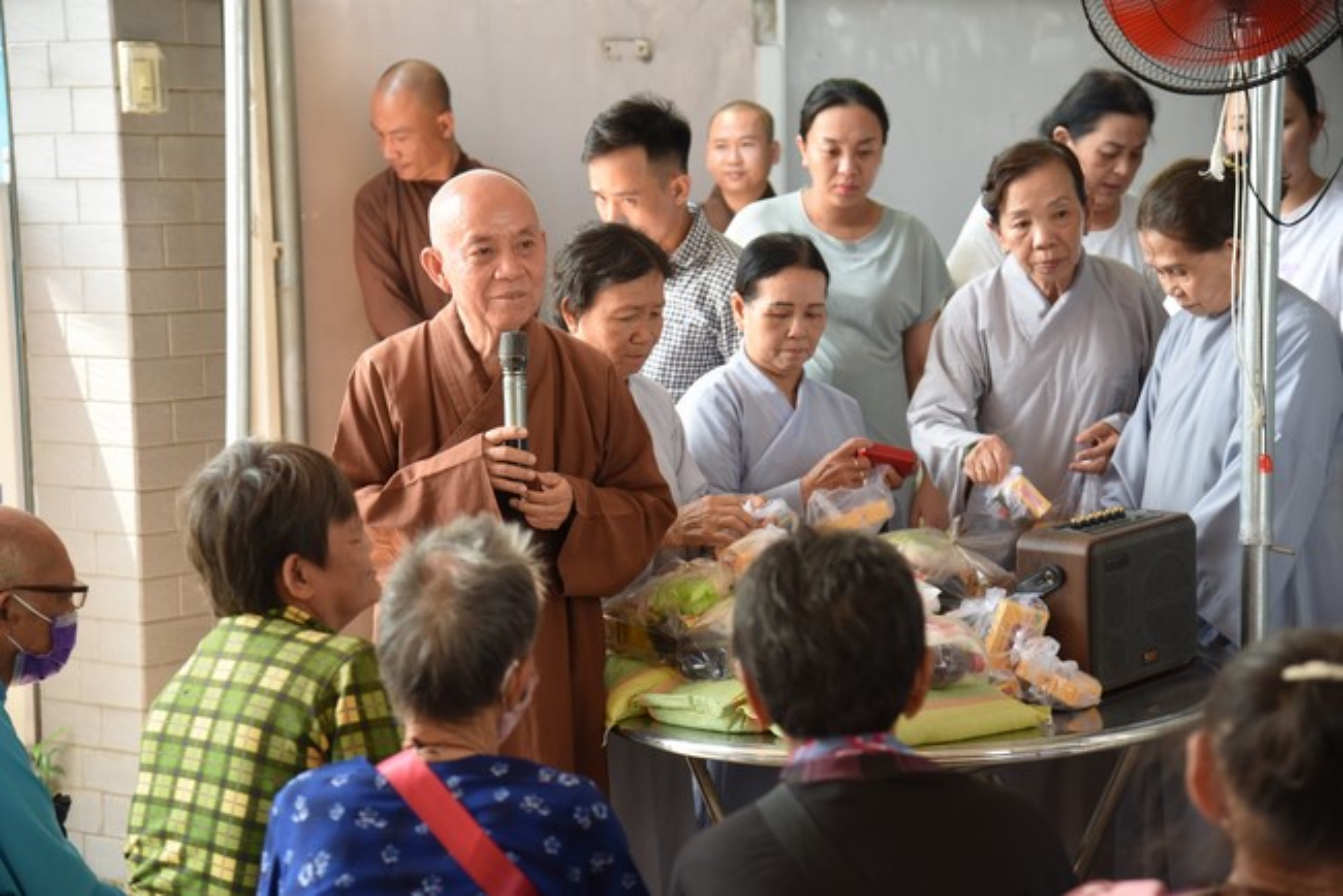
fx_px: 3060
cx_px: 672
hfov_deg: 24.8
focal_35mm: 82
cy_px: 448
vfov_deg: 16.7
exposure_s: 1/250
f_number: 4
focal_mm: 82
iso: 720
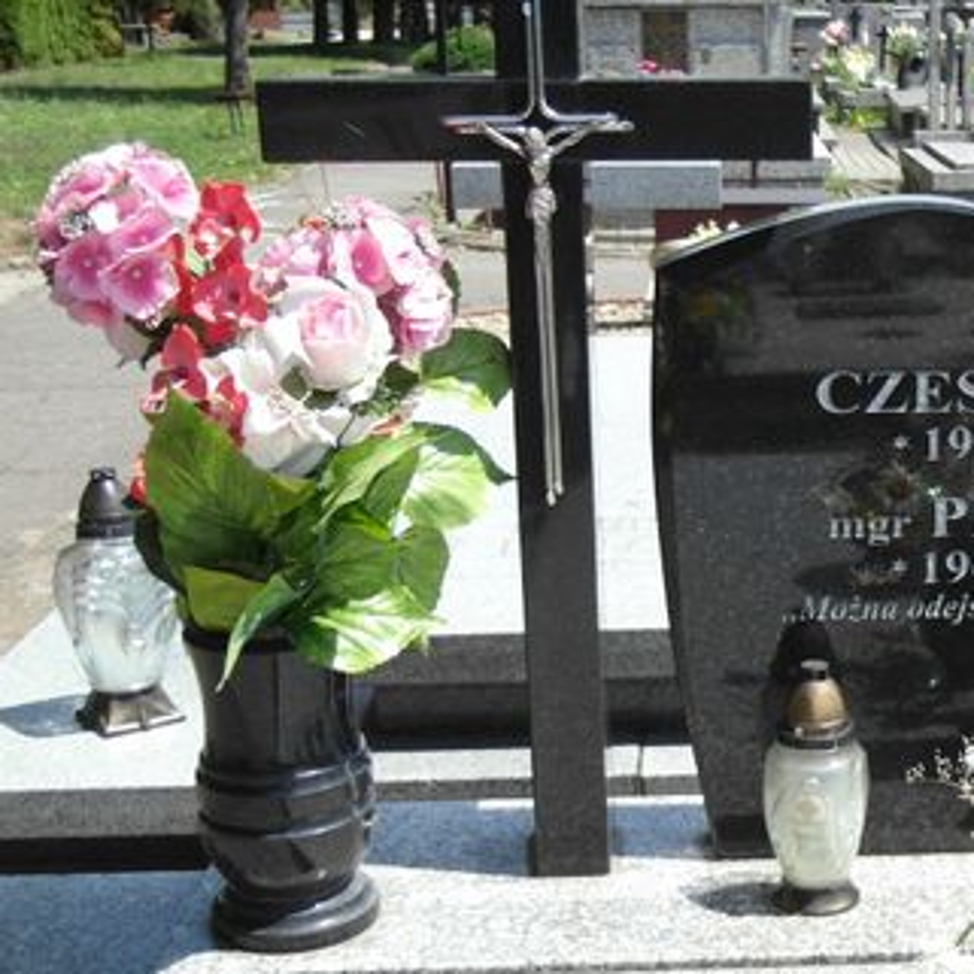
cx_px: 947
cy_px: 558
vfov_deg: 23.3
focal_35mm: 74
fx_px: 2356
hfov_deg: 22.6
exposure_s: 1/1500
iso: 80
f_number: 2
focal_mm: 9.1
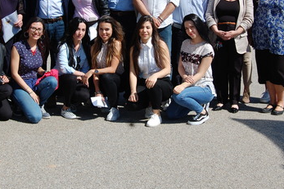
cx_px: 117
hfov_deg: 24.2
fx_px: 662
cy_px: 34
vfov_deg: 16.1
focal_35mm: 84
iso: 200
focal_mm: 31
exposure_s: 1/320
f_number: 10
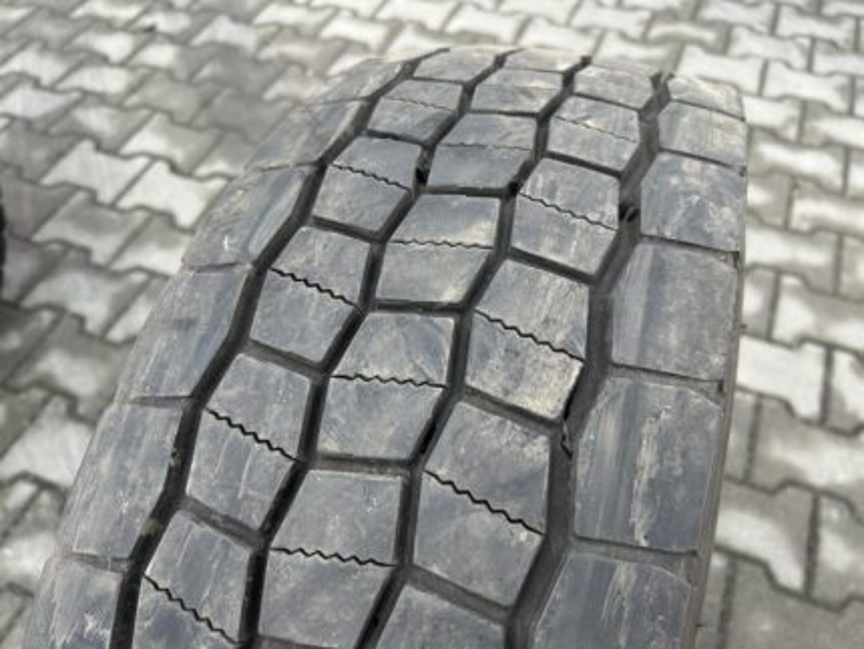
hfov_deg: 67.3
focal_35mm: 26
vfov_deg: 53.1
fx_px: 649
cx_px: 432
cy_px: 324
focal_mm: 5.7
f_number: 1.5
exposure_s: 1/282
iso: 40
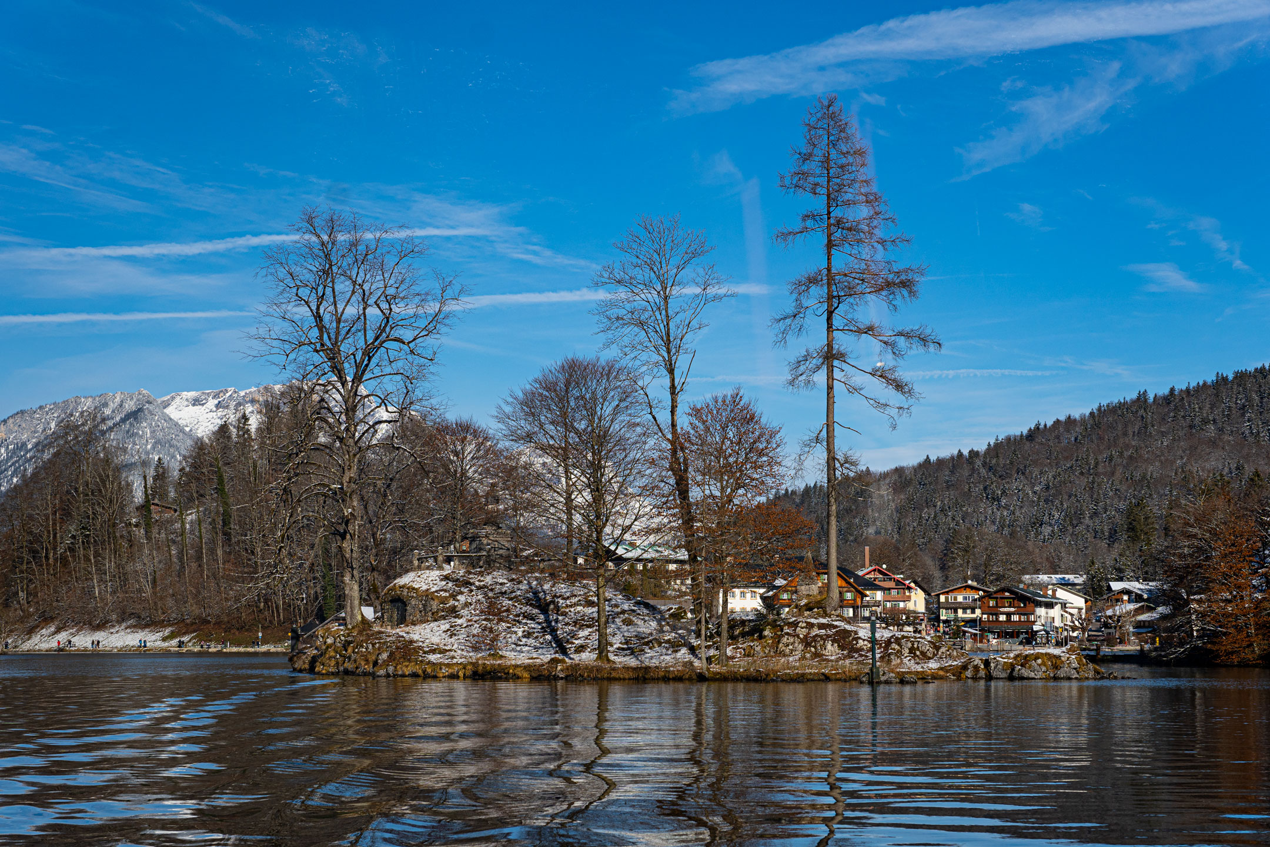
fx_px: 2191
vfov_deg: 21.9
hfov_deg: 32.3
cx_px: 635
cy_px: 424
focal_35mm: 62
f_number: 8
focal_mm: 41.4
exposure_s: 1/500
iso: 100
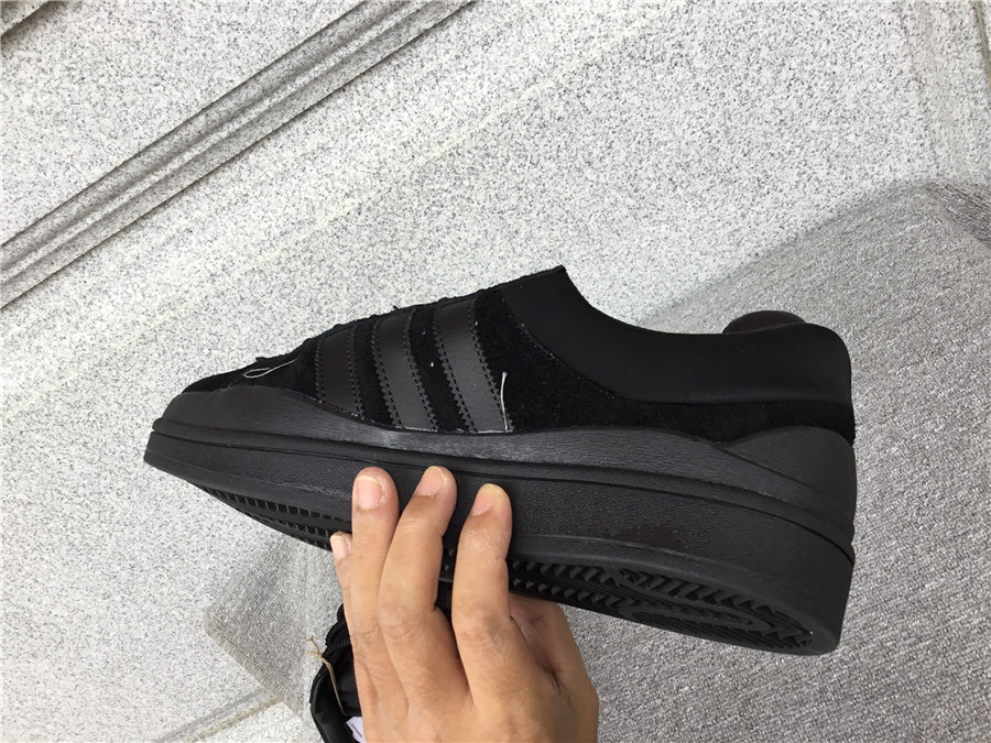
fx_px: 887
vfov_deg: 45.4
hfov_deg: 58.4
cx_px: 496
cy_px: 372
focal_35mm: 31
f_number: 2.4
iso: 25
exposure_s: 1/100
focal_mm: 3.3
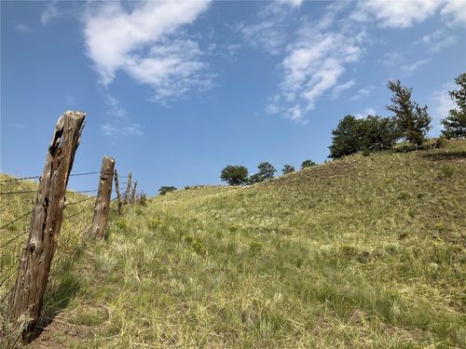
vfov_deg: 49.7
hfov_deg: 63.4
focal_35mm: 28
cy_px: 174
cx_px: 233
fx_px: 377
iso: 32
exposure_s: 1/2433
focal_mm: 3.99
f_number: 1.8
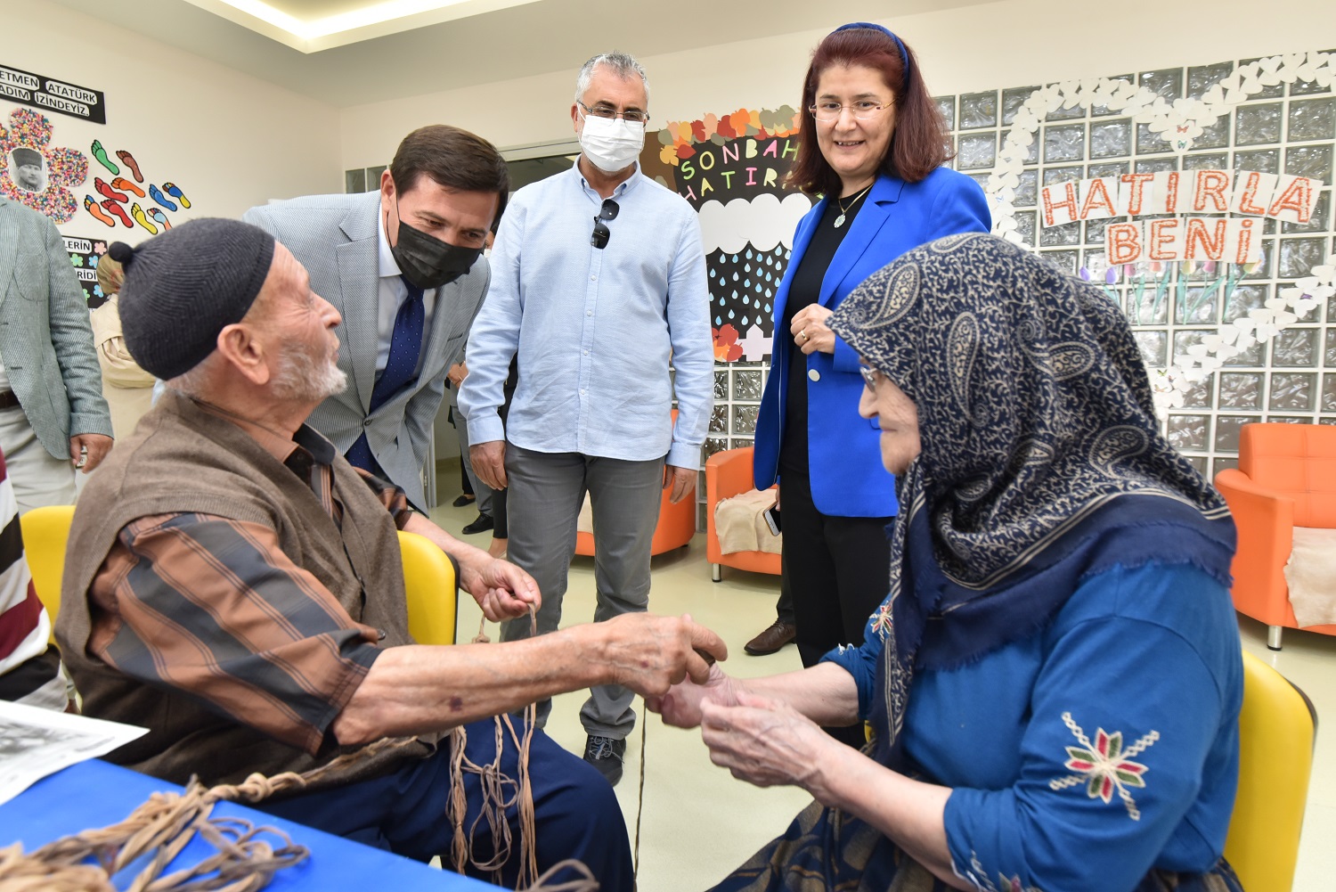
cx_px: 668
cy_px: 446
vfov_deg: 62.0
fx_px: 742
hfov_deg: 84.0
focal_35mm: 20
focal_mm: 20
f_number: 5.6
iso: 800
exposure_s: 1/80
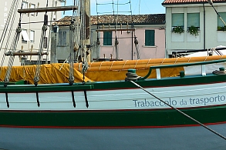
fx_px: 370
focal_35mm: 59
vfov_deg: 22.8
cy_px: 43
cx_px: 65
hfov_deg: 33.5
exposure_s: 1/640
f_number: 4.5
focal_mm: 10
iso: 160
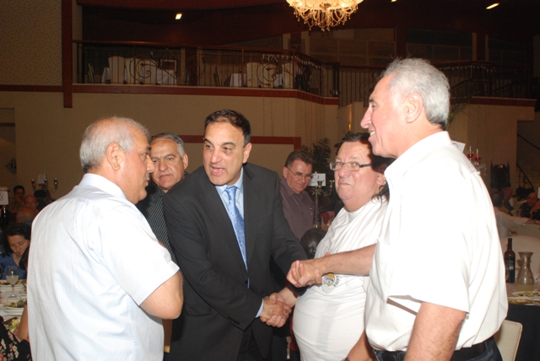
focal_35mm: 36
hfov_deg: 53.1
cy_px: 180
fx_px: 540
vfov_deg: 36.9
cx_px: 270
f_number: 5.6
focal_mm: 24
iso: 800
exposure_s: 1/60
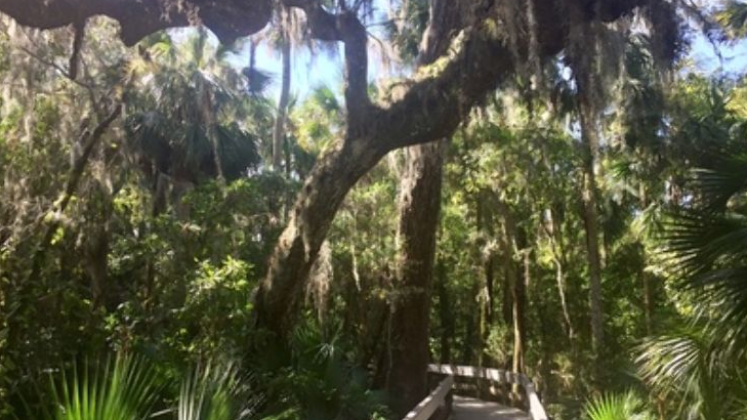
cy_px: 209
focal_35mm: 32
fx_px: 634
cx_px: 375
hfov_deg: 61.0
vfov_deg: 36.7
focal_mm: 4.15
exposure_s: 1/162
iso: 32
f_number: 2.2
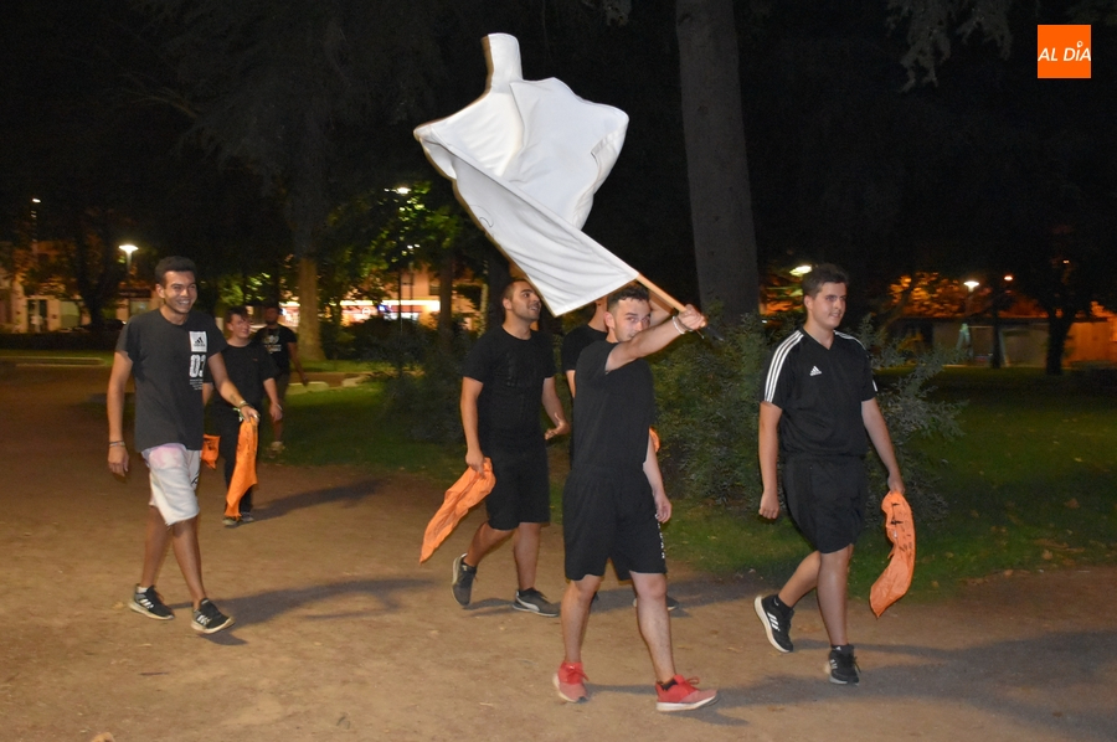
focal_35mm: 36
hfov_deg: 53.2
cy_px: 371
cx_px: 558
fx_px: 1116
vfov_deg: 36.8
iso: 6400
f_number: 3.8
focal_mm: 24
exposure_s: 1/60
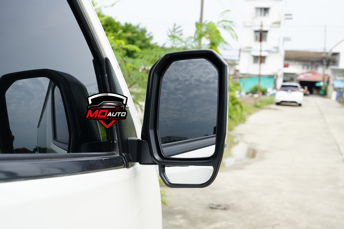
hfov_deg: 37.5
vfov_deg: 25.5
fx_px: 507
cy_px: 114
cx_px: 172
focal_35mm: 53
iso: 100
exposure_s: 1/125
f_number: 8
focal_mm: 53
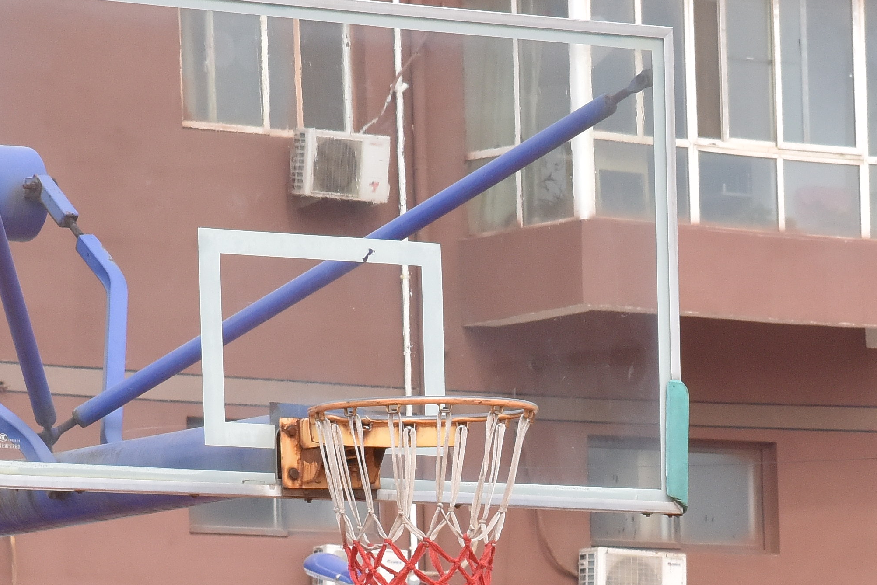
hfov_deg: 6.6
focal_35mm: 312
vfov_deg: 4.4
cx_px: 936
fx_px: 7602
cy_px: 930
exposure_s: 1/800
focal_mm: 85
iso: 1000
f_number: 11
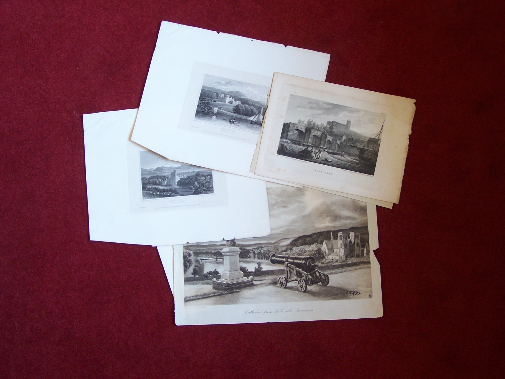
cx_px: 252
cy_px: 190
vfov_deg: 28.6
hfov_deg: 37.5
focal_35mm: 51
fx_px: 744
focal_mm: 8.5
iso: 140
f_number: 3
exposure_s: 1/10
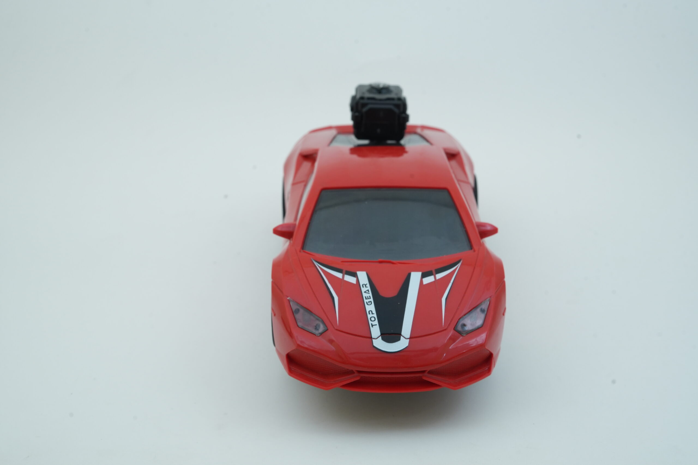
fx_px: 969
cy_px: 232
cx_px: 349
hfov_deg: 39.6
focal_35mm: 50
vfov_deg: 27.0
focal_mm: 50
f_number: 10
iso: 1000
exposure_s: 1/100
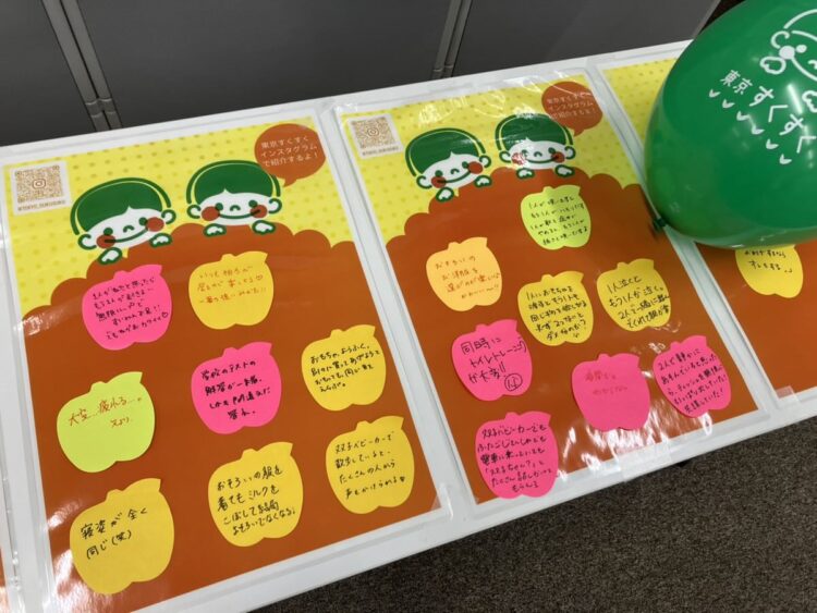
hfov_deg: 63.4
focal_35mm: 28
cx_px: 408
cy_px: 306
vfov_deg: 49.8
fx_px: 661
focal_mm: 3.99
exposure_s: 1/121
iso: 64
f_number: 1.8
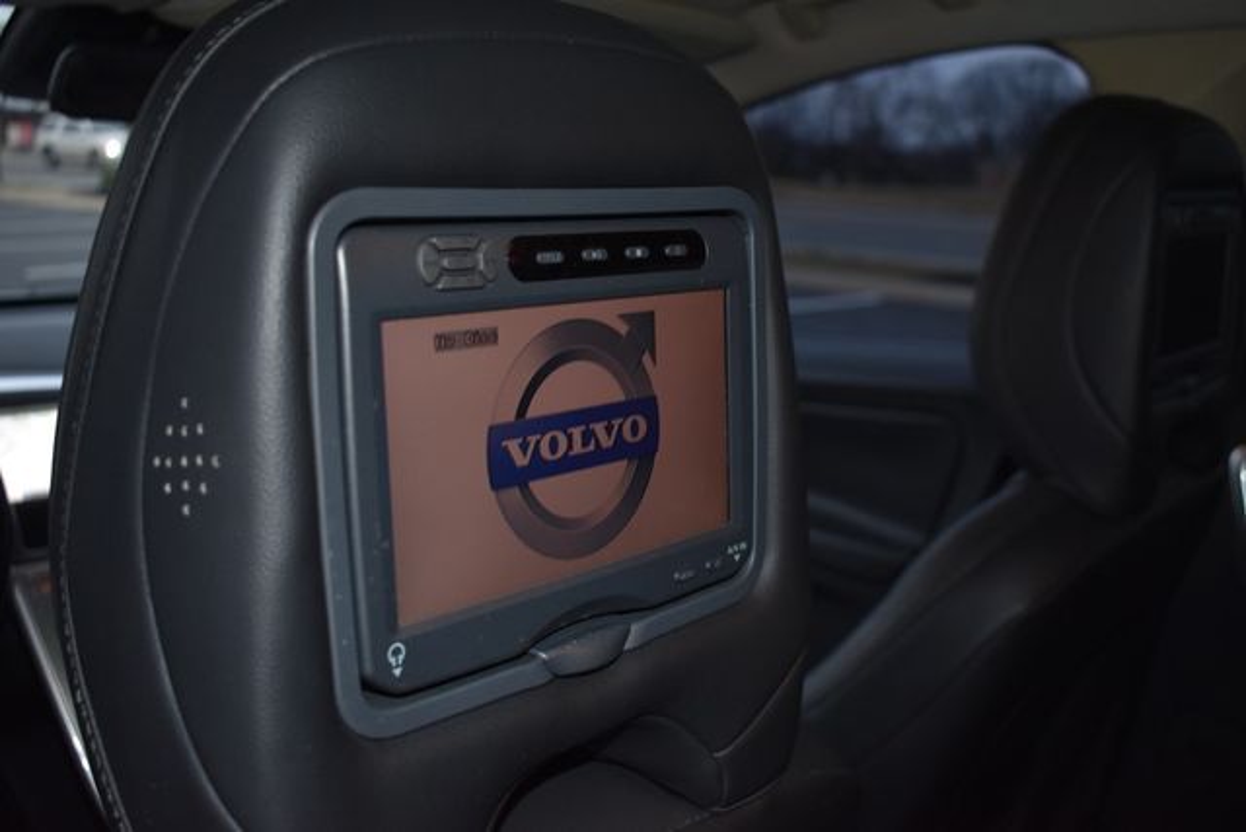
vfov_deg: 35.5
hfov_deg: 51.3
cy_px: 416
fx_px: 1298
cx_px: 623
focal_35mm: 38
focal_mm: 25
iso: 560
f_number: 4
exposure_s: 1/60
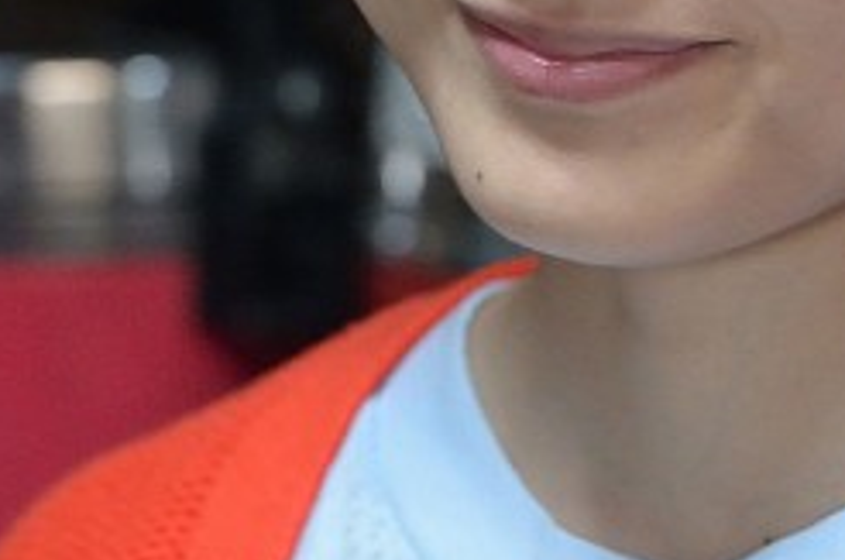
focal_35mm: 814
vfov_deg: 1.7
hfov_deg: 2.5
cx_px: 581
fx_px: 19069
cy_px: -98
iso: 5000
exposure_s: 1/125
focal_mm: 200
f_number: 4
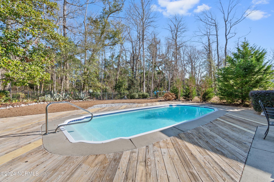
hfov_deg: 100.4
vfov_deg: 77.3
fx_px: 114
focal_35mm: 15
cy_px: 91
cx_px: 137
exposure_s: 1/250
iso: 100
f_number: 8
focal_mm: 10
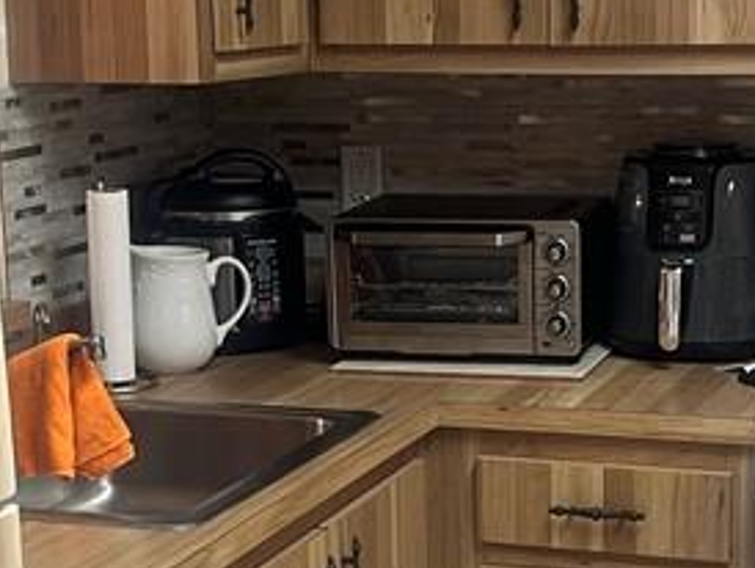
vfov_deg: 15.2
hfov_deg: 20.2
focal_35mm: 97
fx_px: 2117
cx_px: 438
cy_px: 411
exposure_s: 1/60
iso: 80
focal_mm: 5.7
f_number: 1.5
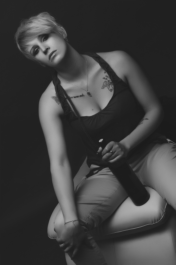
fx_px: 551
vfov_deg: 27.0
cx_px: 88
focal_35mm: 75
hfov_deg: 18.2
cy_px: 132
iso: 200
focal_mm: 50
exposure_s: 1/500
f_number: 13
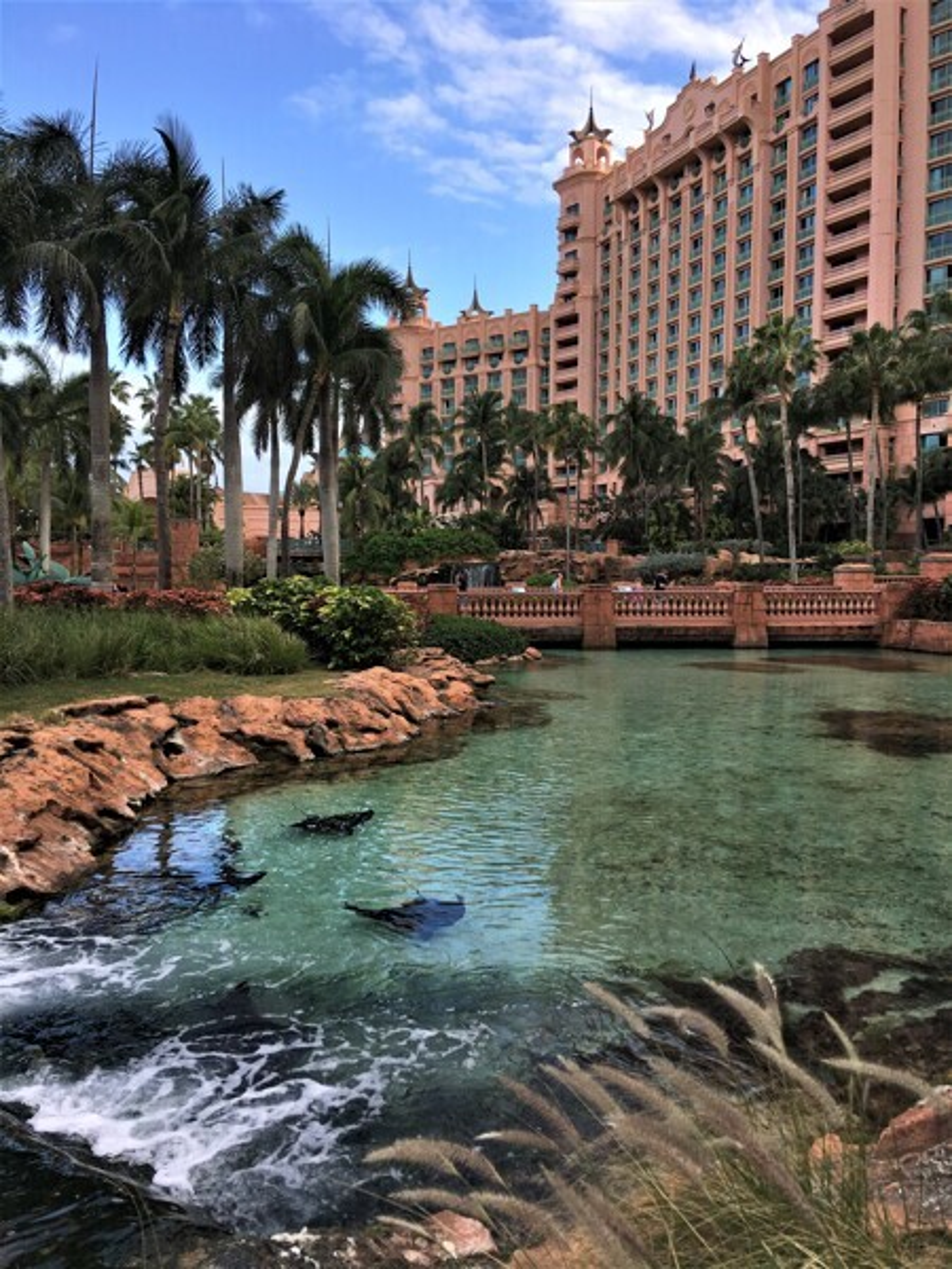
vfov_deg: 61.7
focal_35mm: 29
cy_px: 634
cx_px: 476
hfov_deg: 48.2
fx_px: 1063
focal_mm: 4.15
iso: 25
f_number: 2.2
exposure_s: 1/416
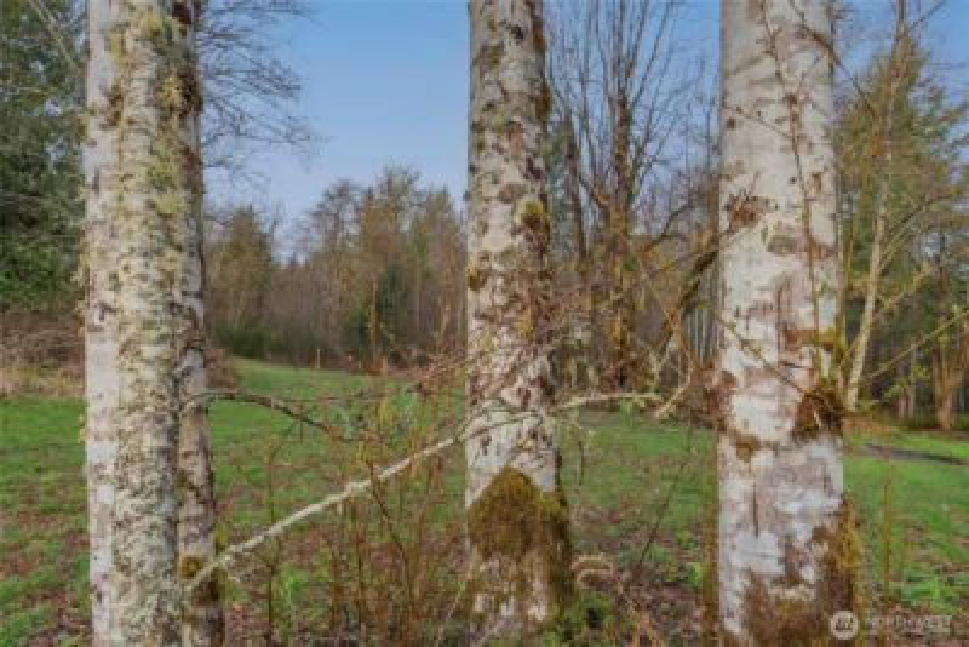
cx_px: 484
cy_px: 324
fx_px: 565
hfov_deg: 81.2
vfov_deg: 59.5
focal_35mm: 21
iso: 640
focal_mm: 14
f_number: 9
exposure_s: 1/125
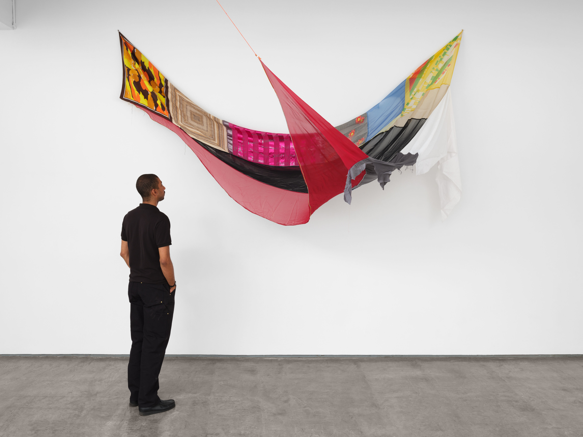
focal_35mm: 30
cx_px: 292
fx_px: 505
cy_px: 218
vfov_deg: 46.8
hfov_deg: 60.0
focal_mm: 38.2
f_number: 14
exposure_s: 1/100
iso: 400
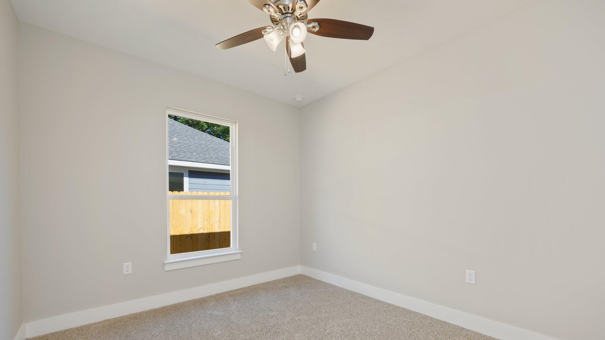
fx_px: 257
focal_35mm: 16
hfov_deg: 99.4
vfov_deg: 66.4
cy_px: 205
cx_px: 304
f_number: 7.1
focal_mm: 15
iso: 250
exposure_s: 1/25
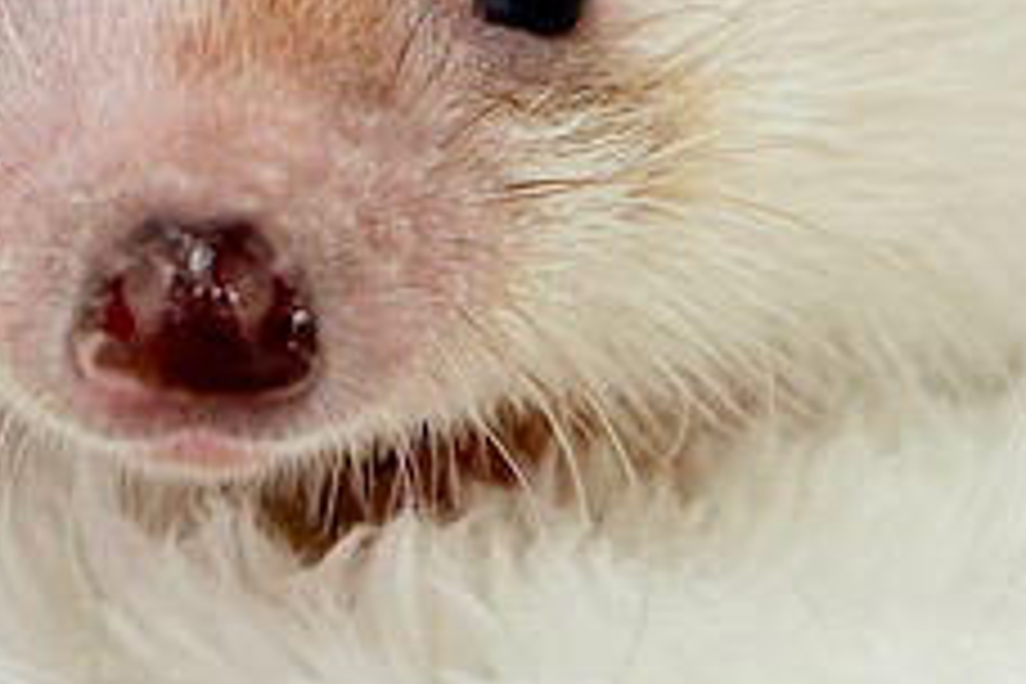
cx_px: 432
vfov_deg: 8.9
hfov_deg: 13.5
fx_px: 4332
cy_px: -162
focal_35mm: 152
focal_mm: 5.96
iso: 40
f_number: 1.6
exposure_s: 1/50
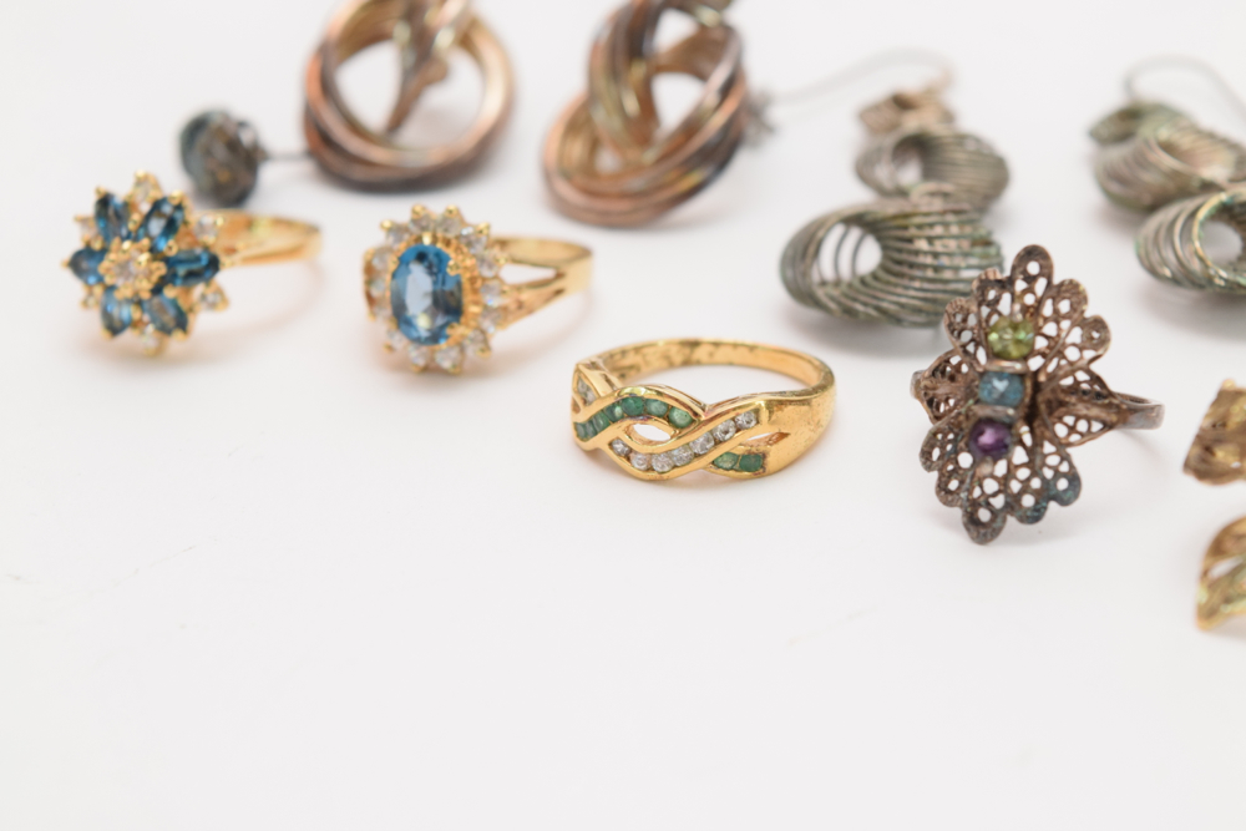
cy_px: 416
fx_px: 2856
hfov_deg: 24.6
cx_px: 623
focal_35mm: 82
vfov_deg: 16.6
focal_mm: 55
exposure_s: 1/60
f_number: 8
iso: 720
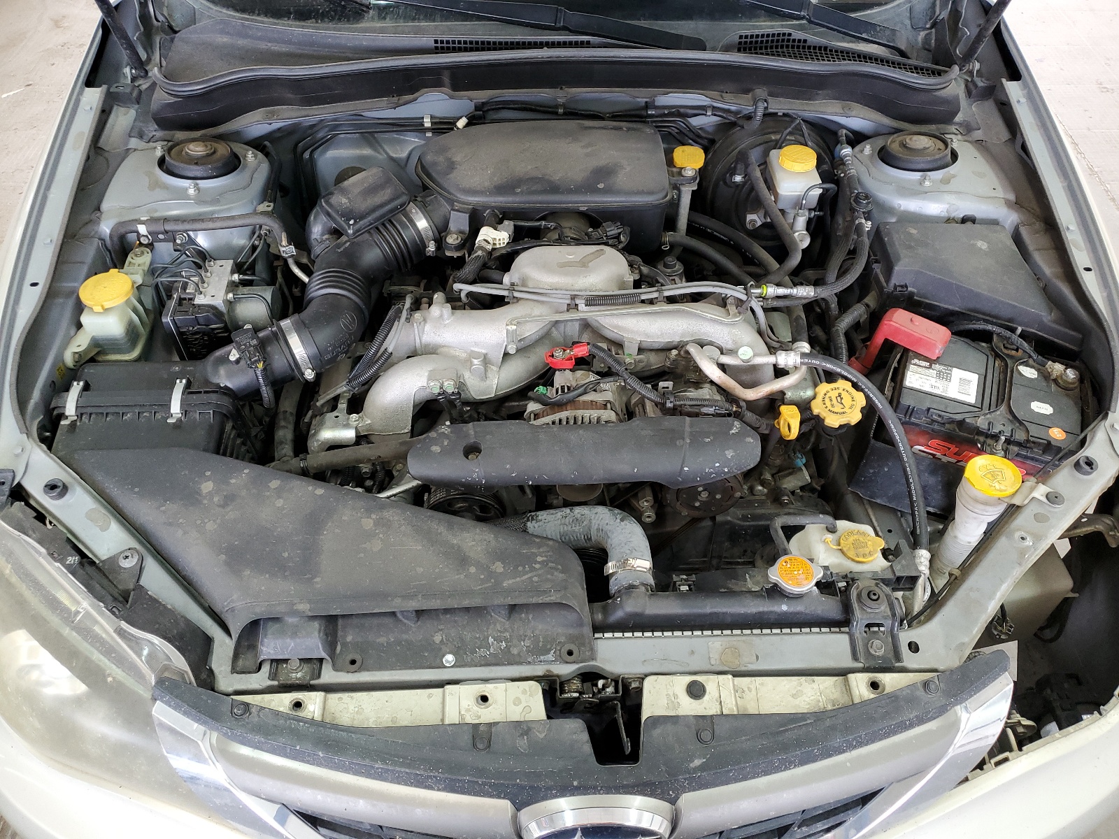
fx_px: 840
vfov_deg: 53.1
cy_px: 420
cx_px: 560
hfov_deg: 67.3
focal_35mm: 26
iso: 113
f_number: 1.5
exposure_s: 1/60.2
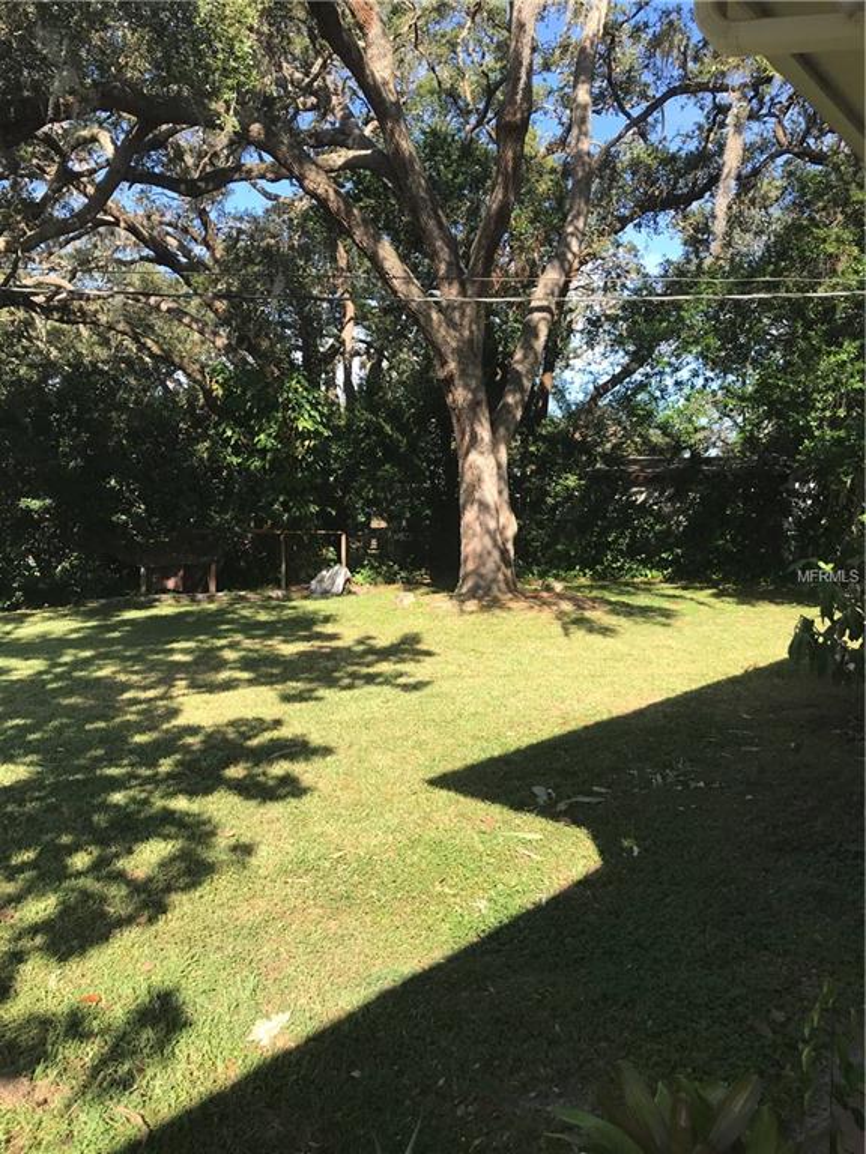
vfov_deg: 63.4
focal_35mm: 28
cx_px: 433
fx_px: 934
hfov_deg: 49.7
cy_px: 577
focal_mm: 3.99
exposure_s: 1/766
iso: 20
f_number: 1.8
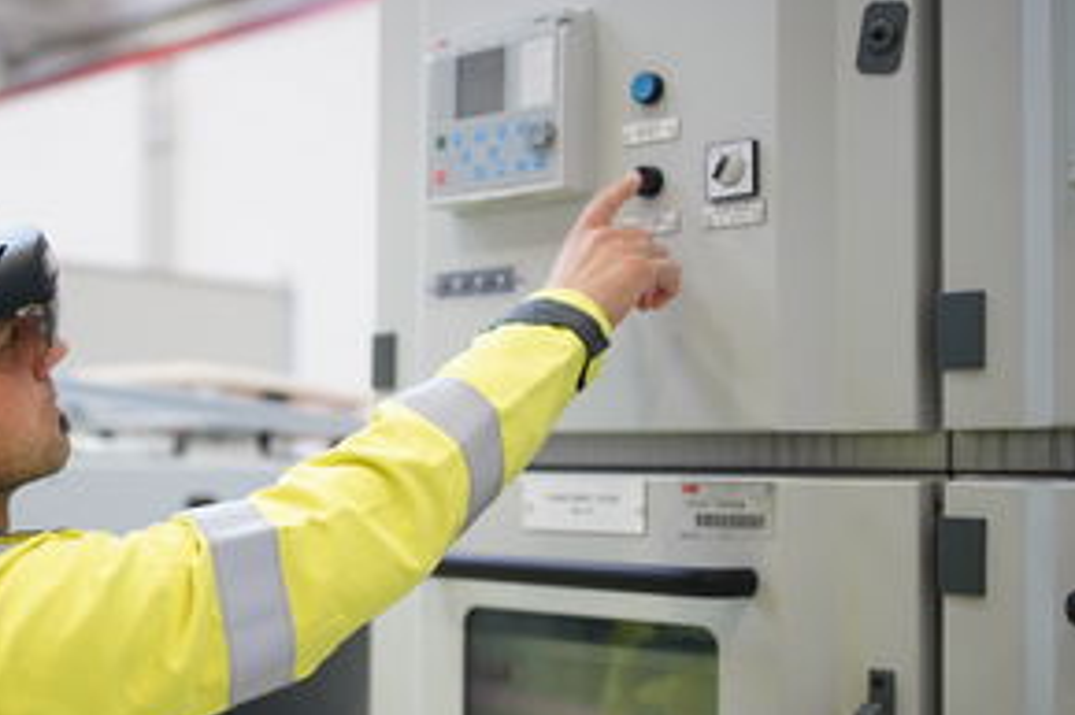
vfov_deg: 23.3
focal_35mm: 58
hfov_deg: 33.8
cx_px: 267
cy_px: 408
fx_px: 1731
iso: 200
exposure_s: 1/160
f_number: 1.4
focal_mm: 35
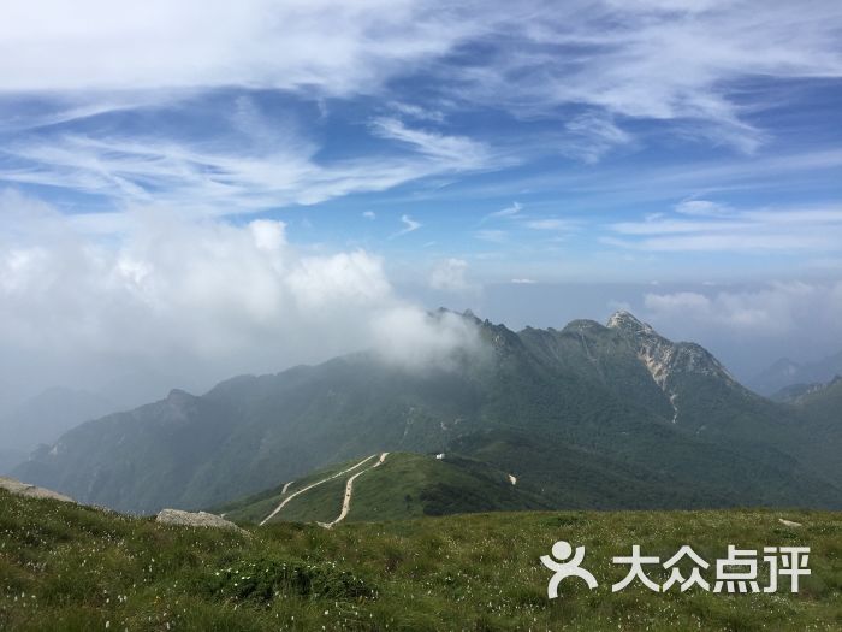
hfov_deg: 61.7
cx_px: 421
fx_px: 705
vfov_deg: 48.2
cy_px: 316
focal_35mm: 29
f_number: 2.2
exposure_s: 1/3300
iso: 32
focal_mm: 4.15
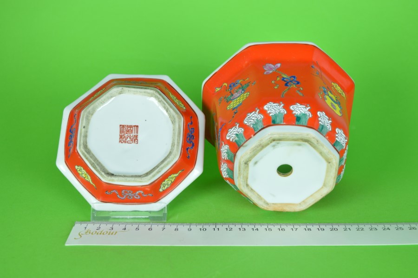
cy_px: 139
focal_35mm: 48
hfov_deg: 41.2
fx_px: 557
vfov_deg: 28.0
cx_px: 209
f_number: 6.3
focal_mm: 32
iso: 100
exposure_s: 1/160
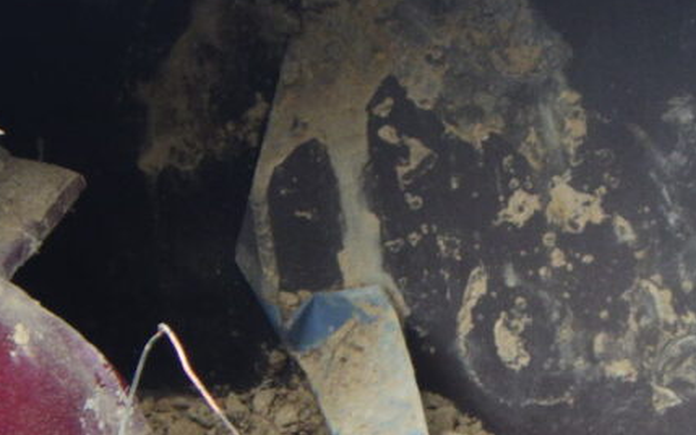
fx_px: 5519
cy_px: 435
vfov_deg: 4.5
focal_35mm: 291
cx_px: 534
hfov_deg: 7.2
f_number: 5.2
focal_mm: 20.6
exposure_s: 1/125
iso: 125
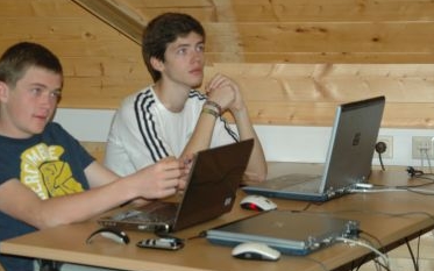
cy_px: 116
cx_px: 150
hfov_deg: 17.8
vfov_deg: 11.2
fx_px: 1384
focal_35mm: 117
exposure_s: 1/60
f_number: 5
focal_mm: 52
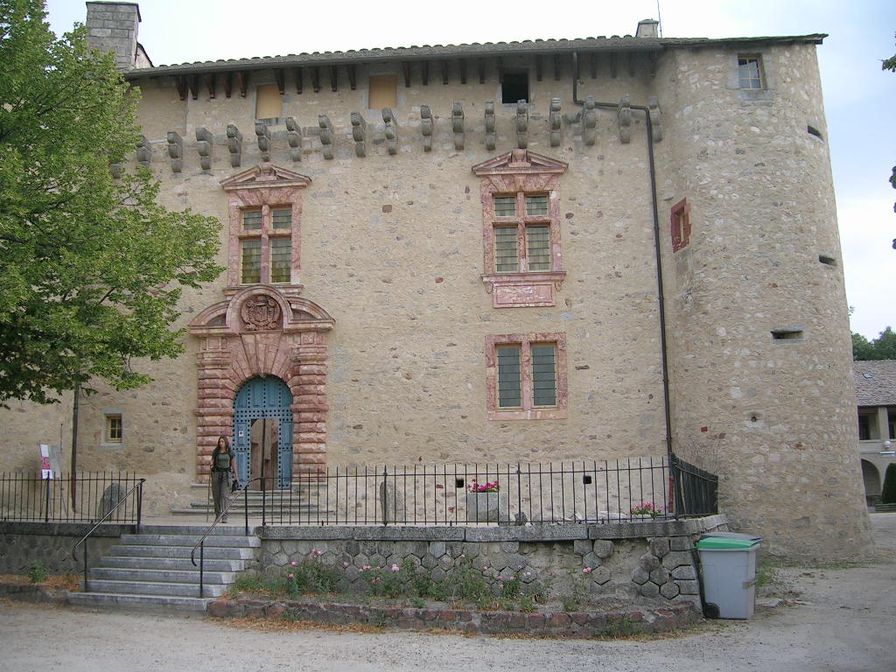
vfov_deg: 40.7
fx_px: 906
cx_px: 448
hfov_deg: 52.6
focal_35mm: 35
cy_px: 336
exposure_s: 1/285
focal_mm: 5.4
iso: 50
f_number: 2.8
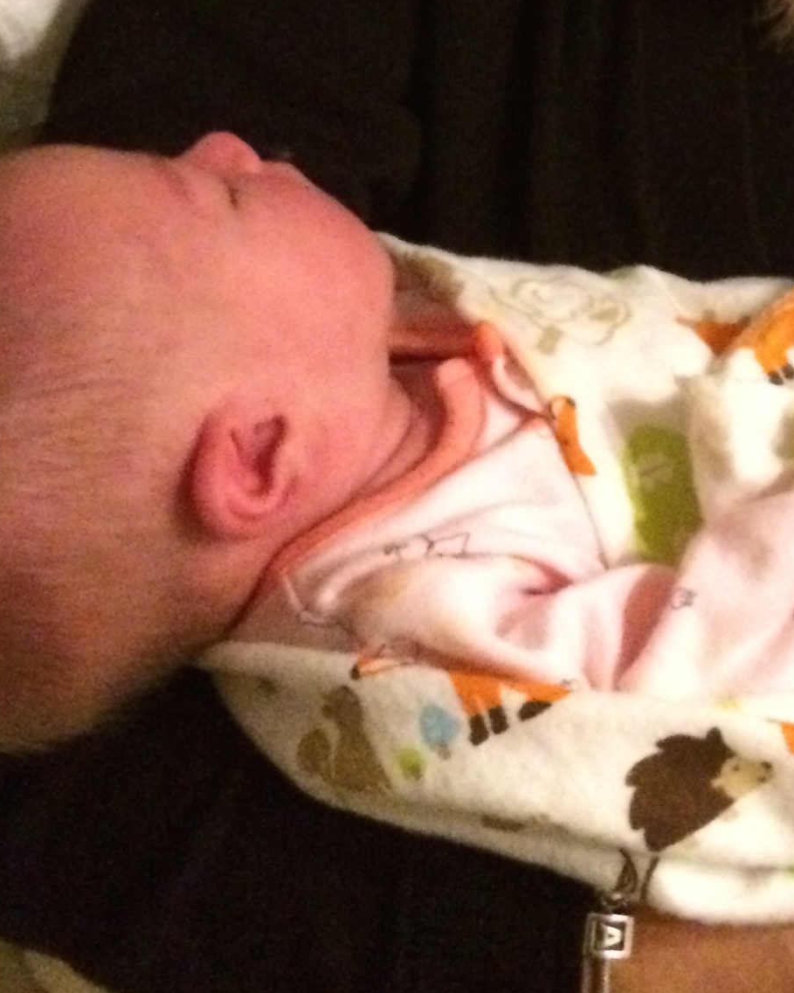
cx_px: 742
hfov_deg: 21.9
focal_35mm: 68
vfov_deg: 26.3
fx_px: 1998
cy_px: -28
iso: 1250
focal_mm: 4.15
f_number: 2.2
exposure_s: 1/17
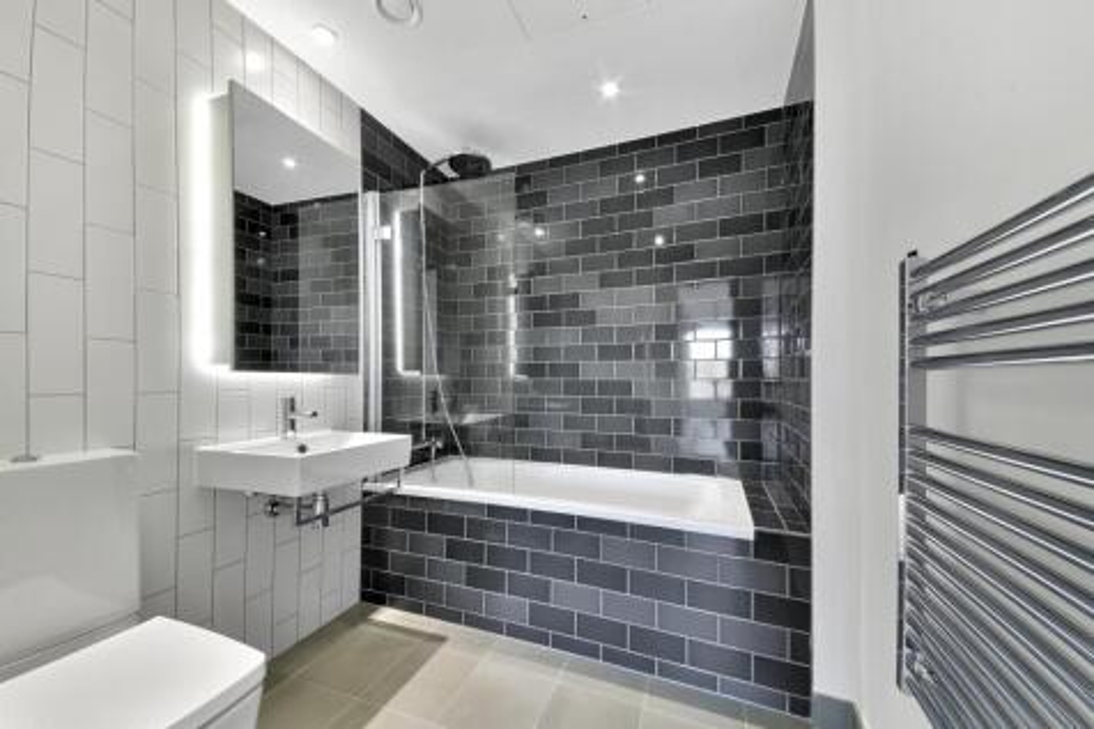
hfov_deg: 112.6
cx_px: 547
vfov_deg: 90.0
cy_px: 364
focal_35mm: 12
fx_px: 365
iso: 200
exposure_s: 4
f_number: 16
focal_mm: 12
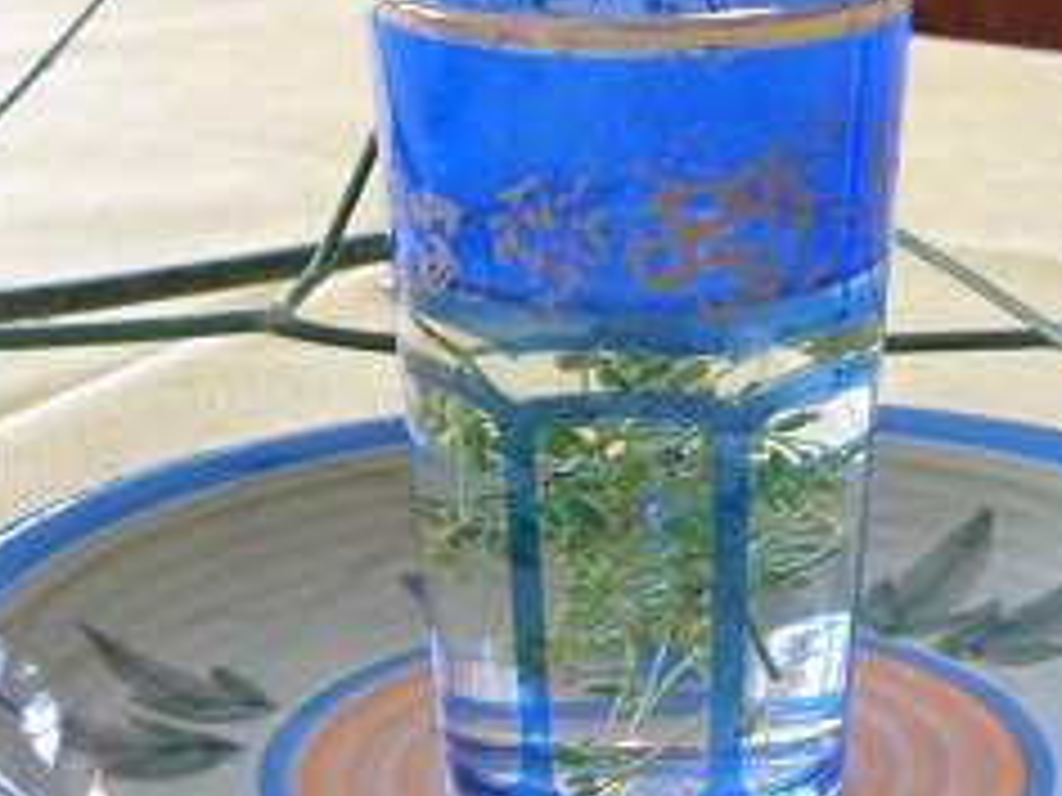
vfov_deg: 12.8
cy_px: 427
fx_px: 3559
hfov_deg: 17.0
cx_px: 626
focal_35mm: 116
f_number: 3.4
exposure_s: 1/10
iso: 100
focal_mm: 10.1
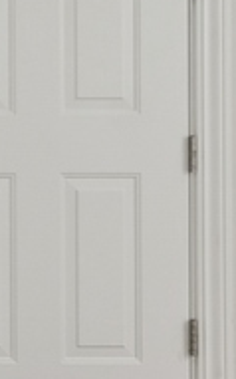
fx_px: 1341
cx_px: -732
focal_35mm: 130
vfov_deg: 15.9
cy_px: 58
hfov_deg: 7.2
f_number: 11
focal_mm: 10
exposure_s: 1/5
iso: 200
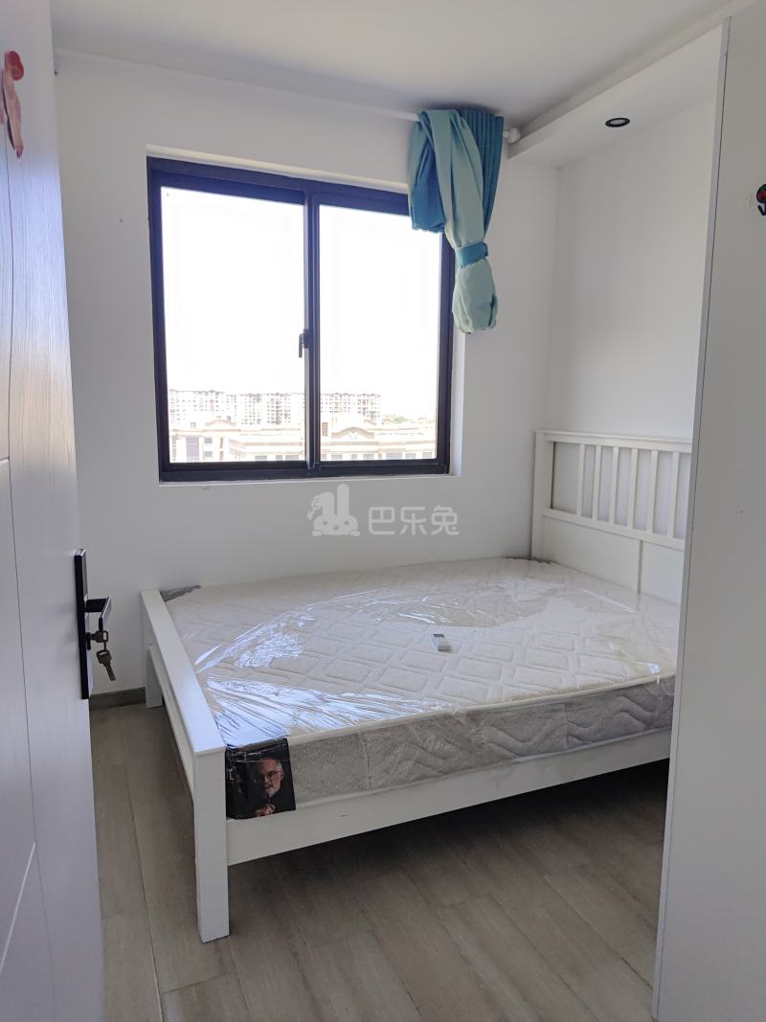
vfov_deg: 71.6
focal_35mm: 24
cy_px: 511
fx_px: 708
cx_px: 383
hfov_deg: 56.8
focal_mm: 5.56
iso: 120
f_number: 1.88
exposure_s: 1/130
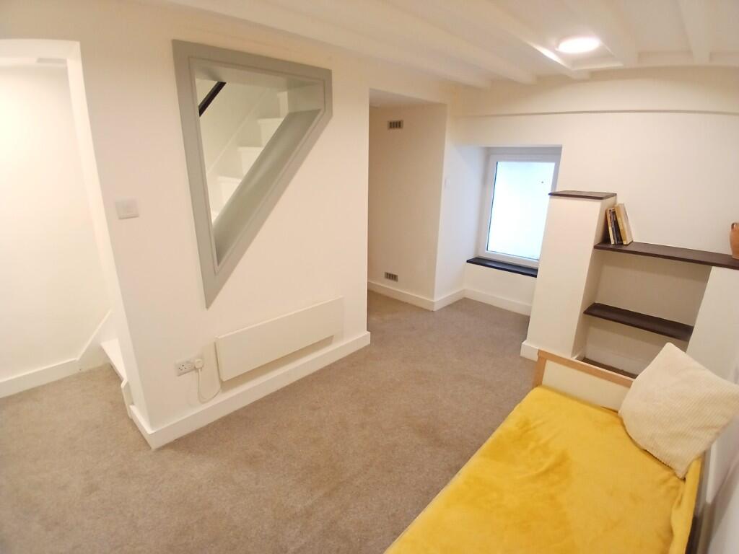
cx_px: 370
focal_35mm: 17
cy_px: 277
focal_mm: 1.4
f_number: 2.2
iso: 250
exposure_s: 1/33.3
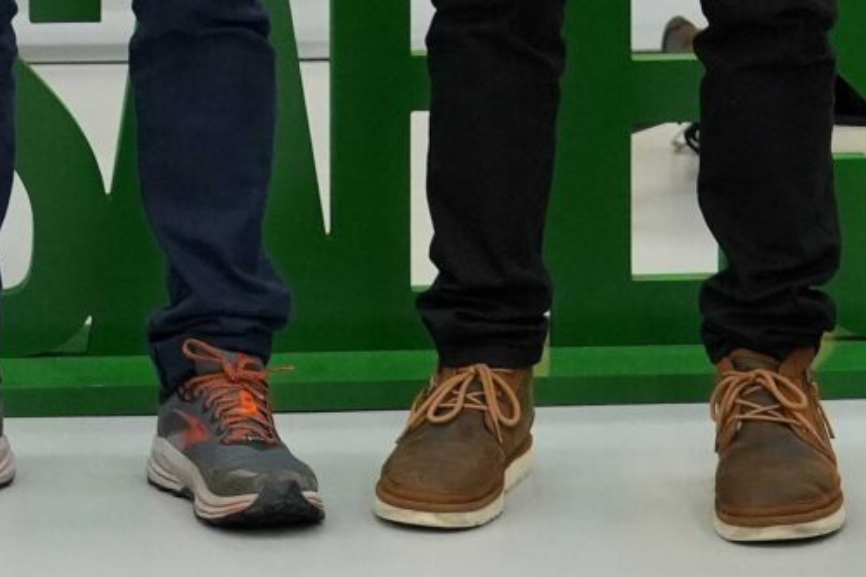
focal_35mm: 251
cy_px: -864
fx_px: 6036
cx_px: 78
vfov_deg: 5.3
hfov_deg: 8.2
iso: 4000
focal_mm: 49
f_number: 5
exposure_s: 1/200
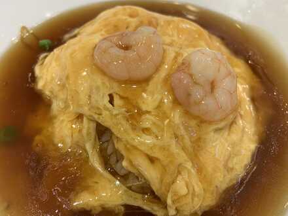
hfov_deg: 67.3
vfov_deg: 53.1
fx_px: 216
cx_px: 144
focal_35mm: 26
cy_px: 108
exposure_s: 1/60
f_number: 1.8
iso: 64
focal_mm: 4.25
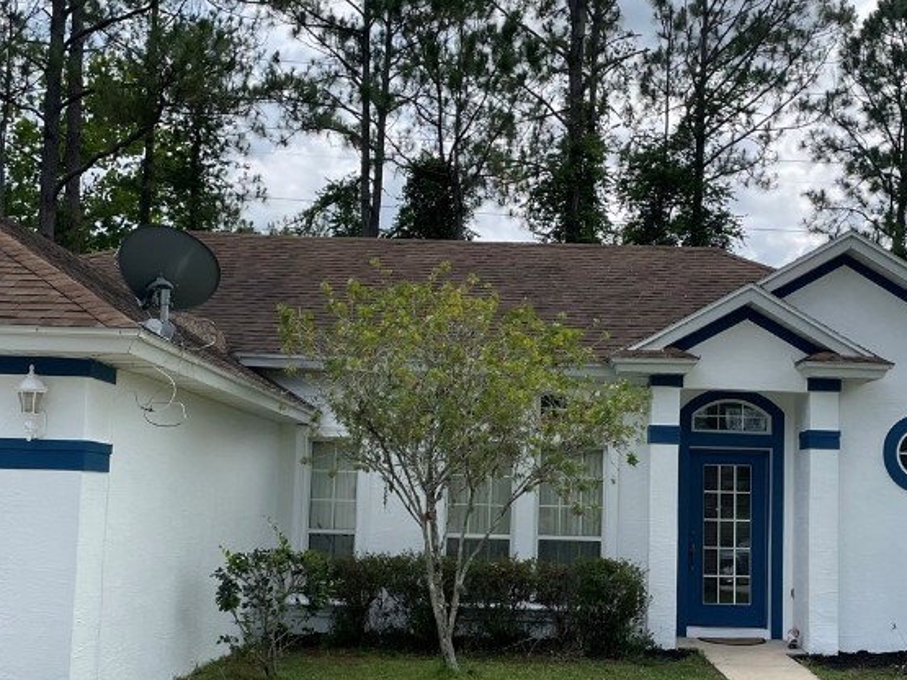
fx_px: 1257
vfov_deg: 30.1
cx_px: 520
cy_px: 433
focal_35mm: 48
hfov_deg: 39.6
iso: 32
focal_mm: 4.2
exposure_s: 1/2618
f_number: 1.6
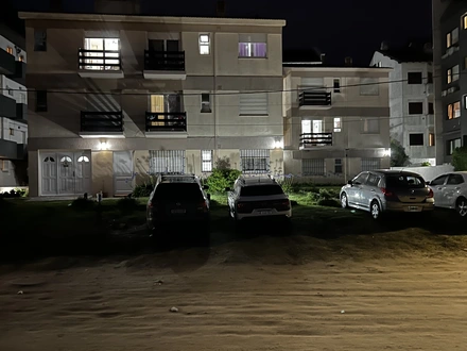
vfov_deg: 53.1
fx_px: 351
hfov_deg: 67.3
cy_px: 176
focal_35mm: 26
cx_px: 234
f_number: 1.5
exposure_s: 1/12
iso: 640
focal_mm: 5.7
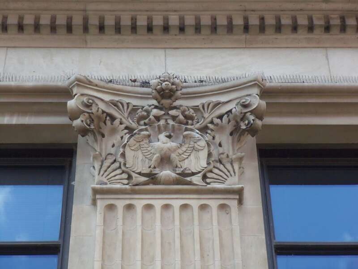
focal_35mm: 140
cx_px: 179
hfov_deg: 14.1
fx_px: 1448
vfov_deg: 10.6
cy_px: 134
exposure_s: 1/200
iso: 320
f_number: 5.7
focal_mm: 25.3
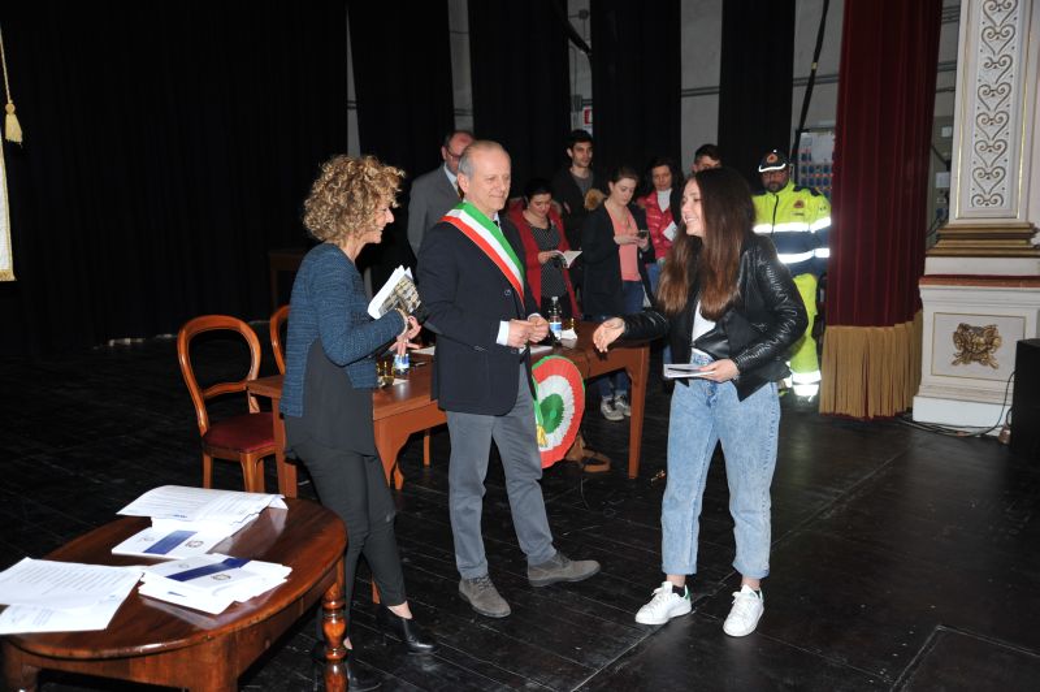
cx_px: 520
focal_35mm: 34
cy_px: 346
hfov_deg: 55.8
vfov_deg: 38.8
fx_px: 981
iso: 400
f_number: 4
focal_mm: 34
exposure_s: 1/60
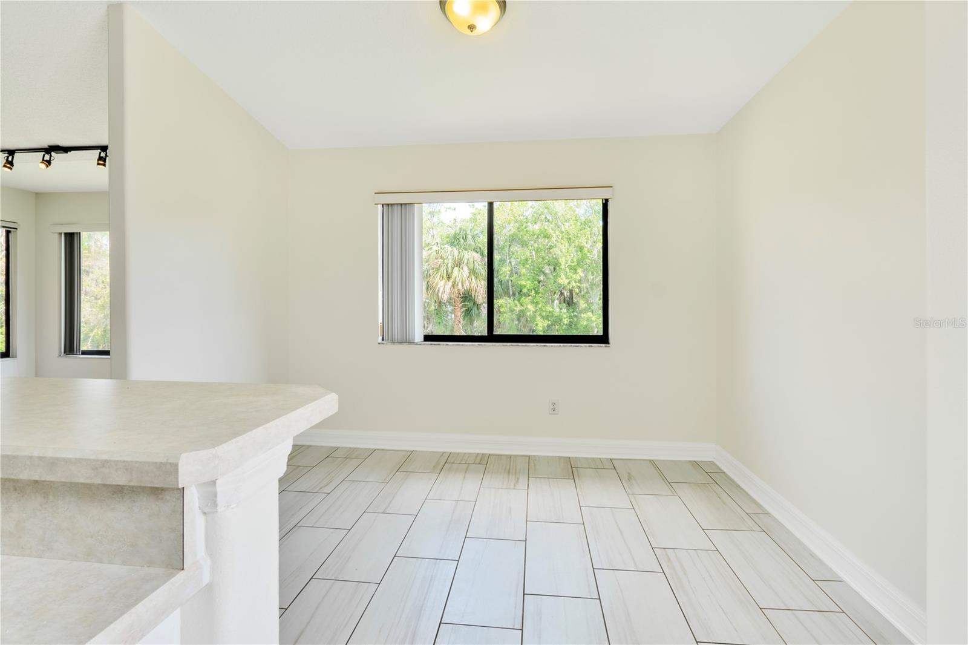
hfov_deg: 95.0
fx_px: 444
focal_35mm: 16
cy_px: 322
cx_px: 484
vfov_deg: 72.0
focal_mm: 11
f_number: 9
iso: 100
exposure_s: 1/250
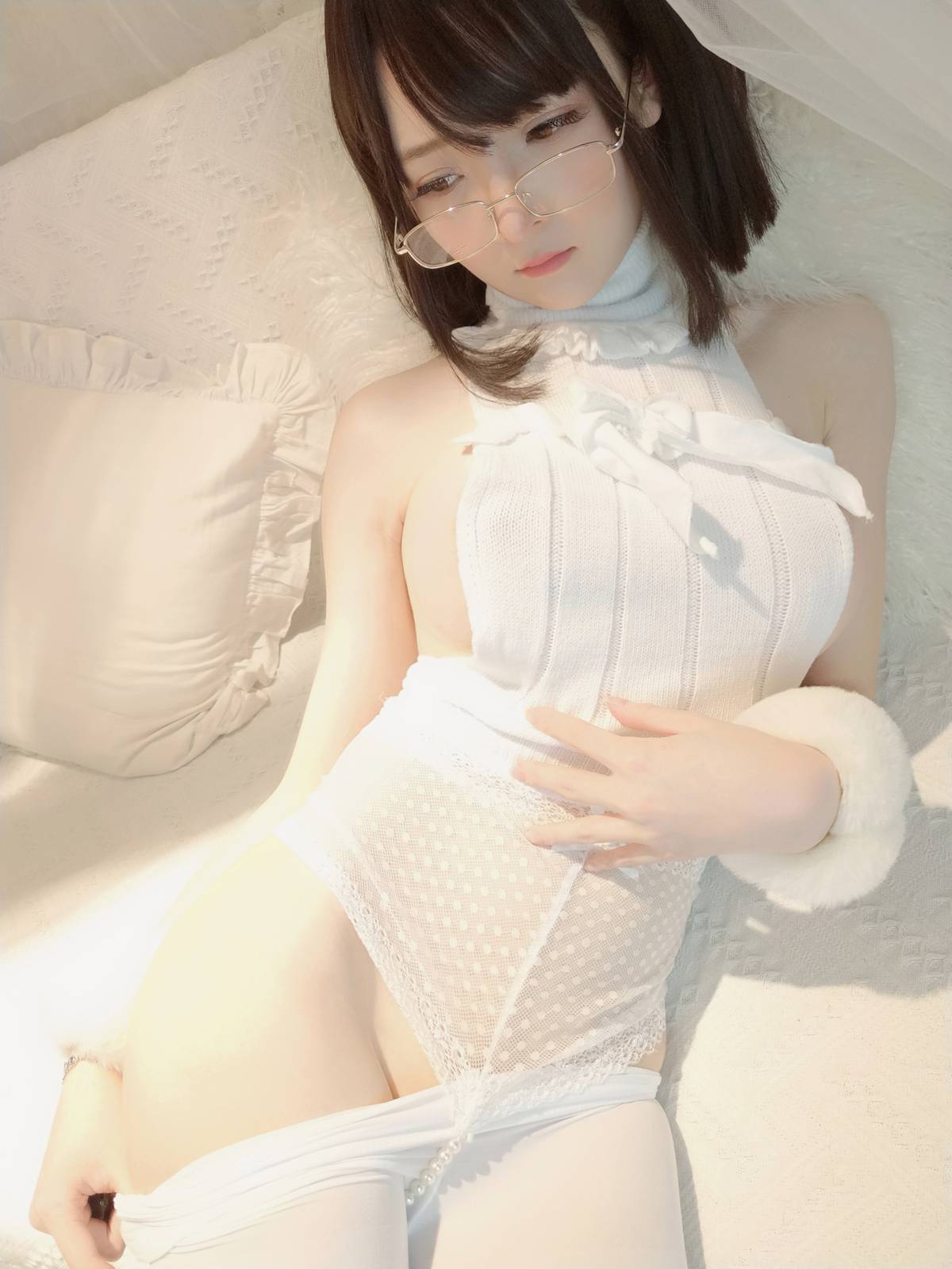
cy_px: 634
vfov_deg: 69.4
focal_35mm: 25
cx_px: 476
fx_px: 917
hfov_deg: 54.9
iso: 100
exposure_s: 1/50
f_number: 1.8
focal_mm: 4.36
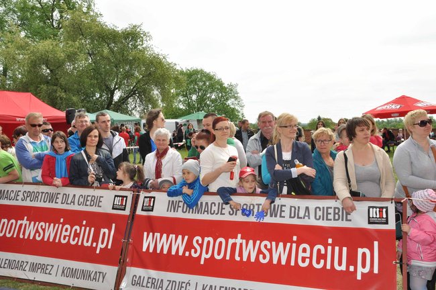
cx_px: 218
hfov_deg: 51.3
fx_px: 454
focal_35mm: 38
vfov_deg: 35.4
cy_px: 145
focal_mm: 25
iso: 200
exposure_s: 1/200
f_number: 13
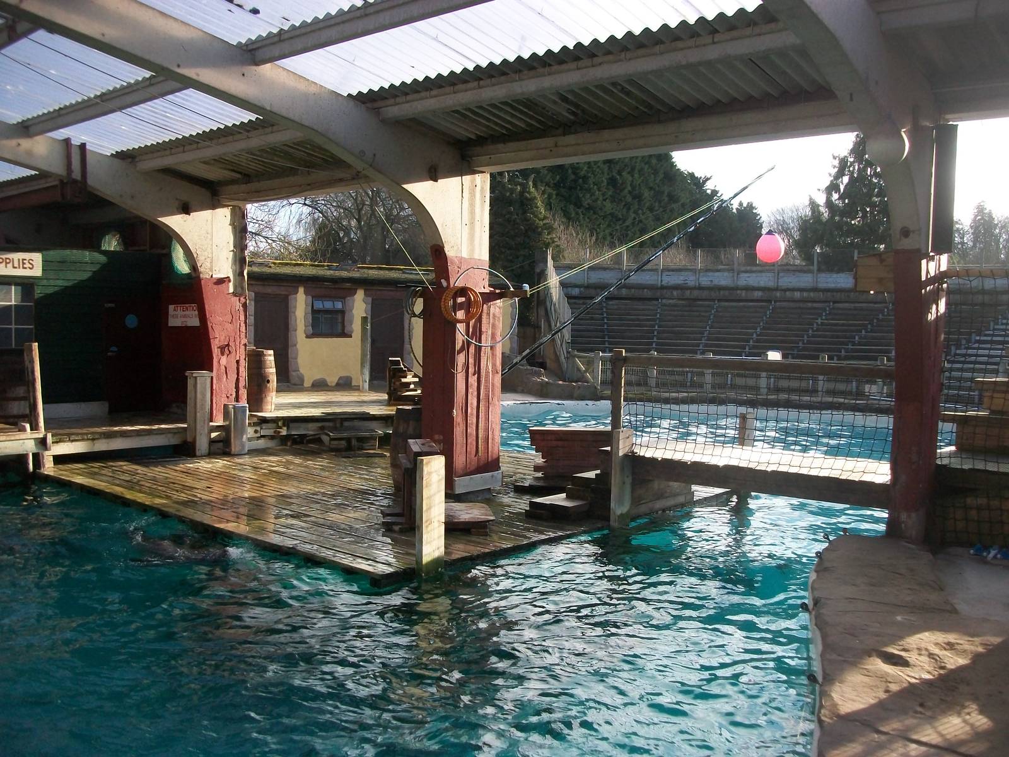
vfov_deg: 44.2
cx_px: 504
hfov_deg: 56.8
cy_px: 378
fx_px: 933
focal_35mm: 32
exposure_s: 1/500
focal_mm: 5.7
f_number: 2.9
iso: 151
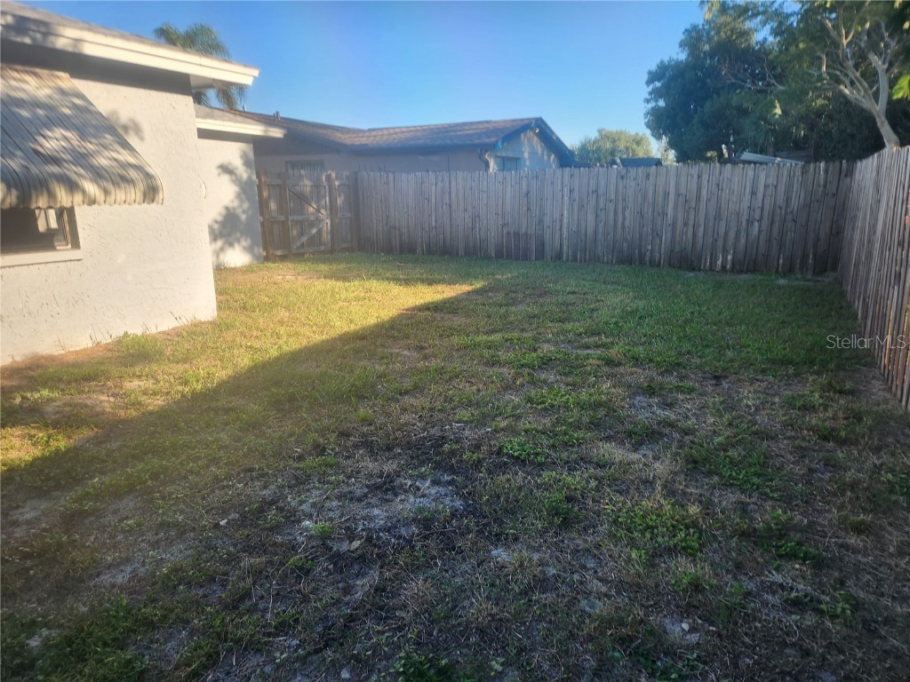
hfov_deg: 73.9
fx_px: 605
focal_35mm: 23
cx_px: 455
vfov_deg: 58.9
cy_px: 341
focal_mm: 5.4
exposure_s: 1/408
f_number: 1.8
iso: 20
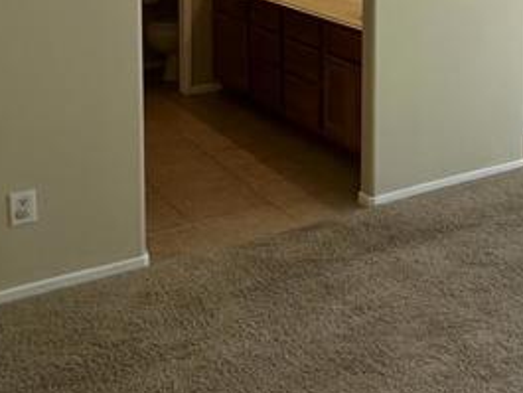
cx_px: 697
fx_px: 816
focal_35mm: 54
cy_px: -38
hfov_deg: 28.5
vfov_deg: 25.2
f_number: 2.2
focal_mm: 2.22
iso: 40
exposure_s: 1/223
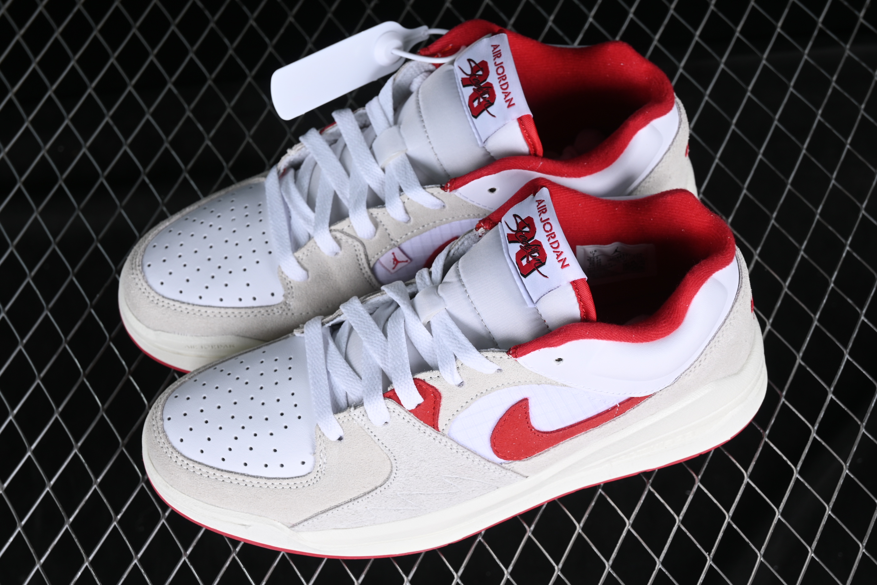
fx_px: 1754
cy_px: 292
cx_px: 438
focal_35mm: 72
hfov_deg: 28.1
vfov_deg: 18.9
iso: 160
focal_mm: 48
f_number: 8
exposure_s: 1/60
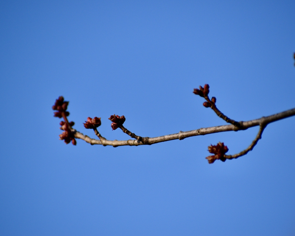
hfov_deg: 4.1
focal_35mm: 475
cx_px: 146
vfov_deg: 3.3
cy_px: 118
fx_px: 4149
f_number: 6.3
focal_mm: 280
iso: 400
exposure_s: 1/1600
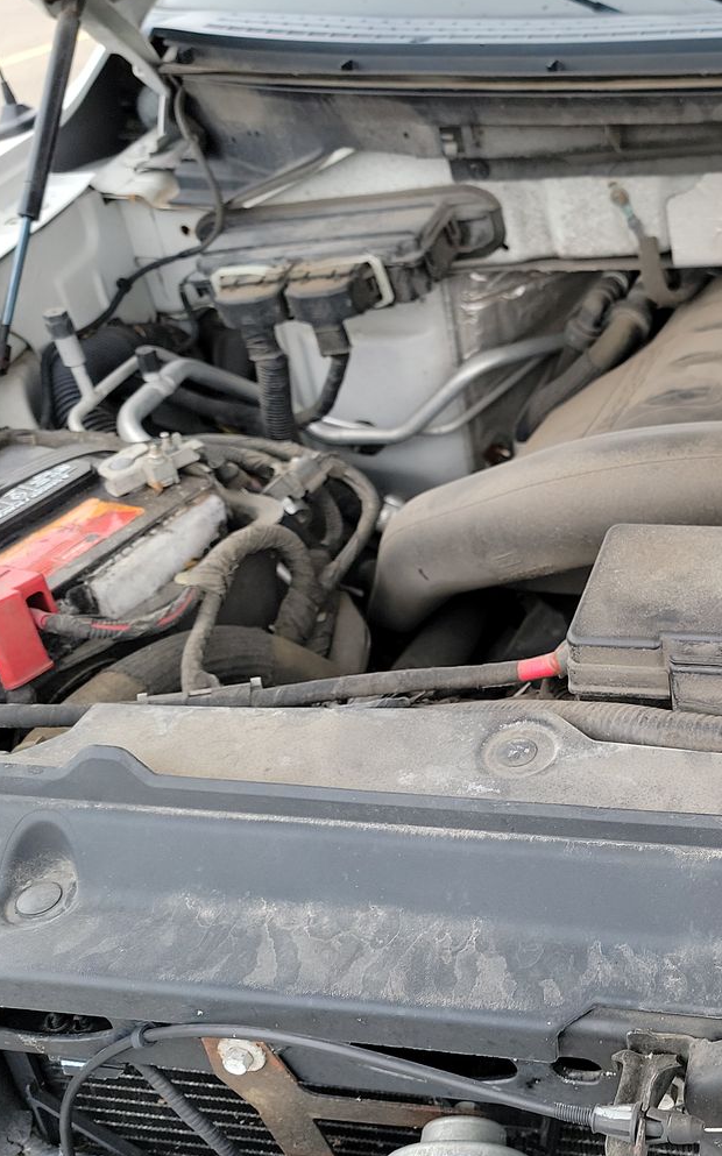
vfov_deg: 48.2
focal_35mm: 41
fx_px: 1292
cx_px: 675
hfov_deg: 29.7
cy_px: 627
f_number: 1.8
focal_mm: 6.7
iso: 70
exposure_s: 1/59
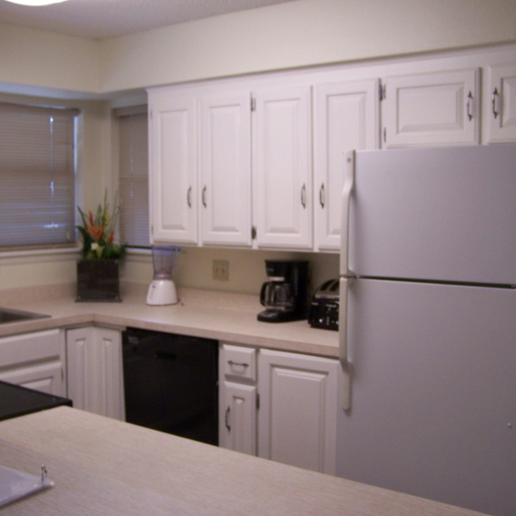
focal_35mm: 45
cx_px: 236
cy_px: 258
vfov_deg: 37.6
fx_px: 759
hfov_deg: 37.5
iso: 100
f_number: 2.8
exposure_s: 1/30
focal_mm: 6.3
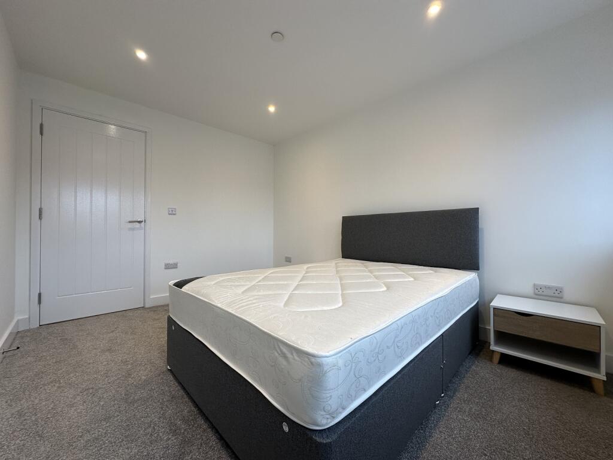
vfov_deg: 85.7
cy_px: 230
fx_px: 248
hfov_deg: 102.1
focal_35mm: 14
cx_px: 306
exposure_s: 1/99
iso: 100
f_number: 2.2
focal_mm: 2.22
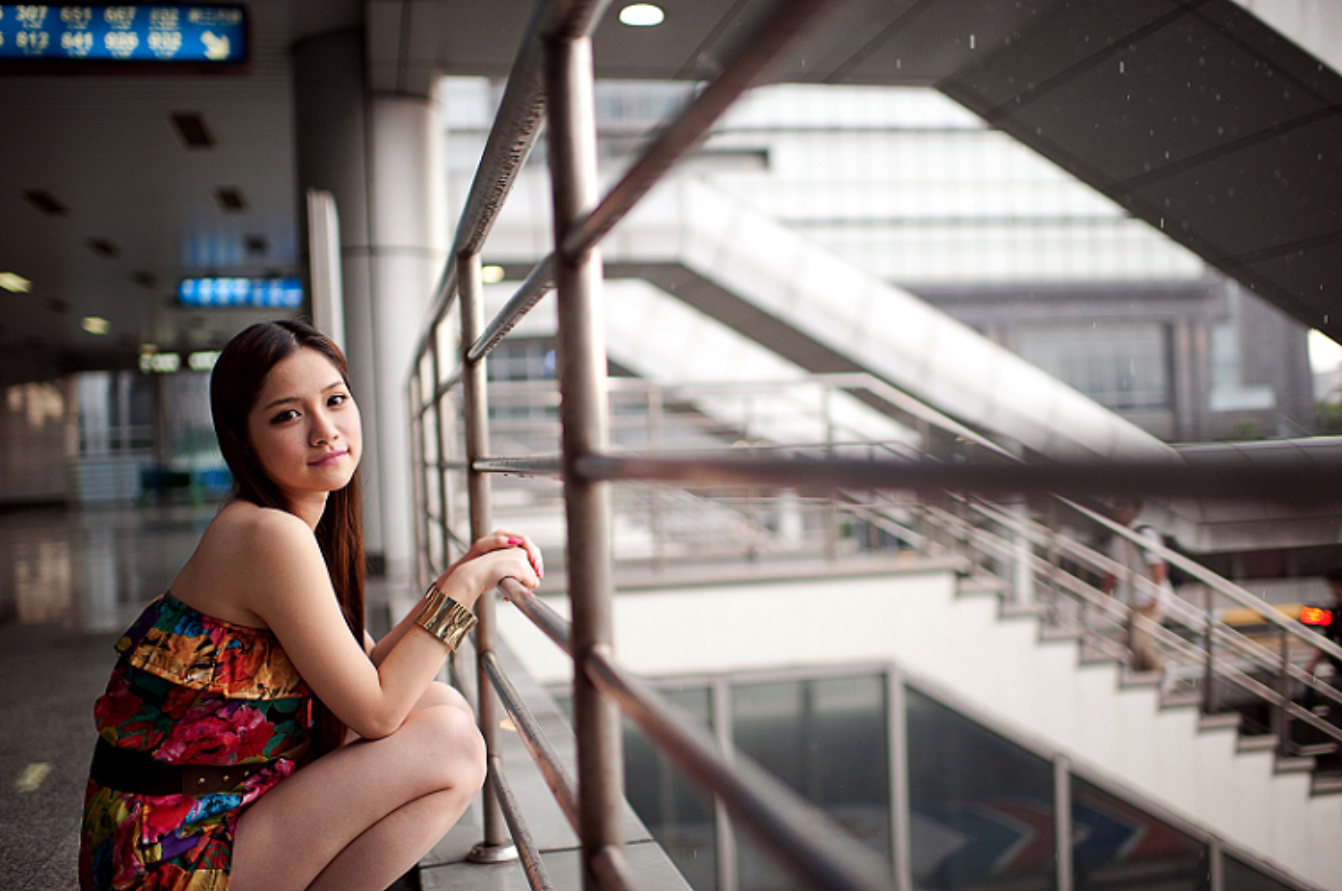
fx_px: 1303
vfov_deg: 37.8
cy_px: 446
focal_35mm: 35
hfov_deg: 54.5
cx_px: 671
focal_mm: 35
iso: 500
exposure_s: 1/640
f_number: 1.4
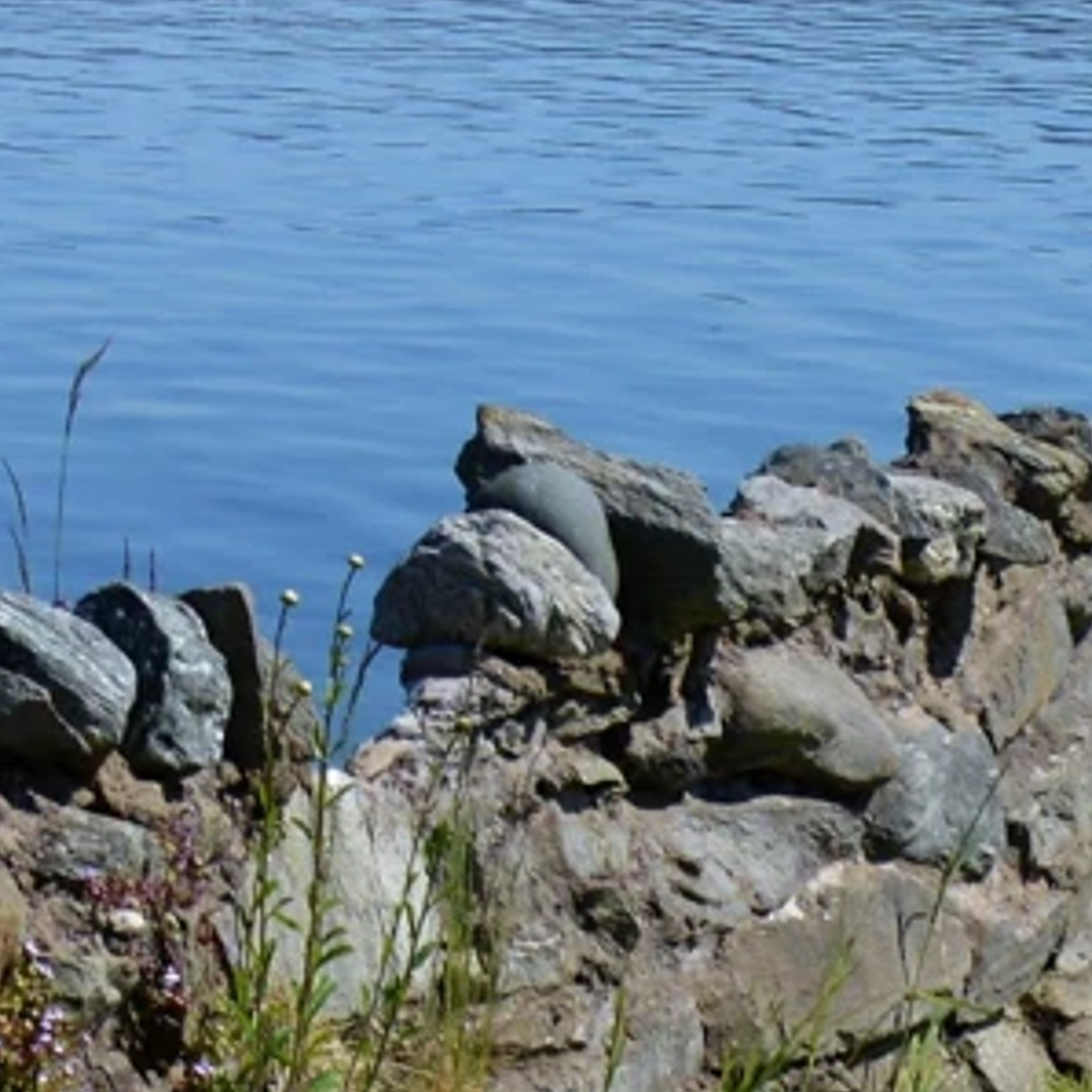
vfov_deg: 10.3
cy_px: -550
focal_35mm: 164
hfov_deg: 10.2
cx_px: -744
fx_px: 5853
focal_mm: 20
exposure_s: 1/320
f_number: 9
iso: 100
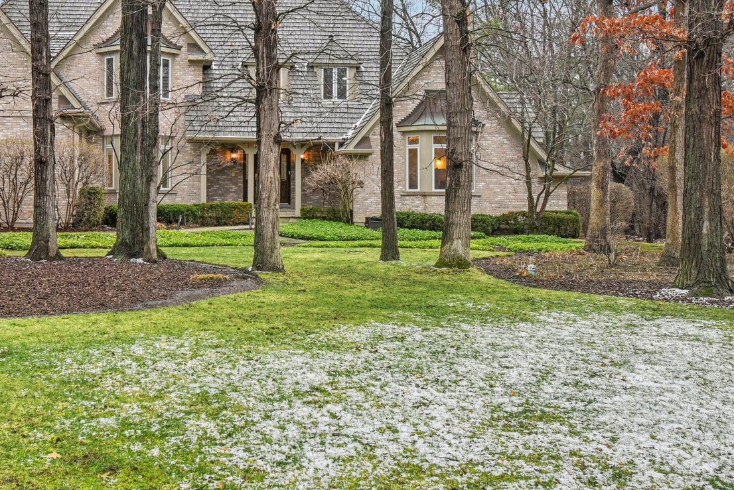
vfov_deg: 32.3
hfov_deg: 46.1
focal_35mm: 41
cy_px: 147
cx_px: 207
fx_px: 836
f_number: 8
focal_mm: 19
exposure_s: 1/30
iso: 180
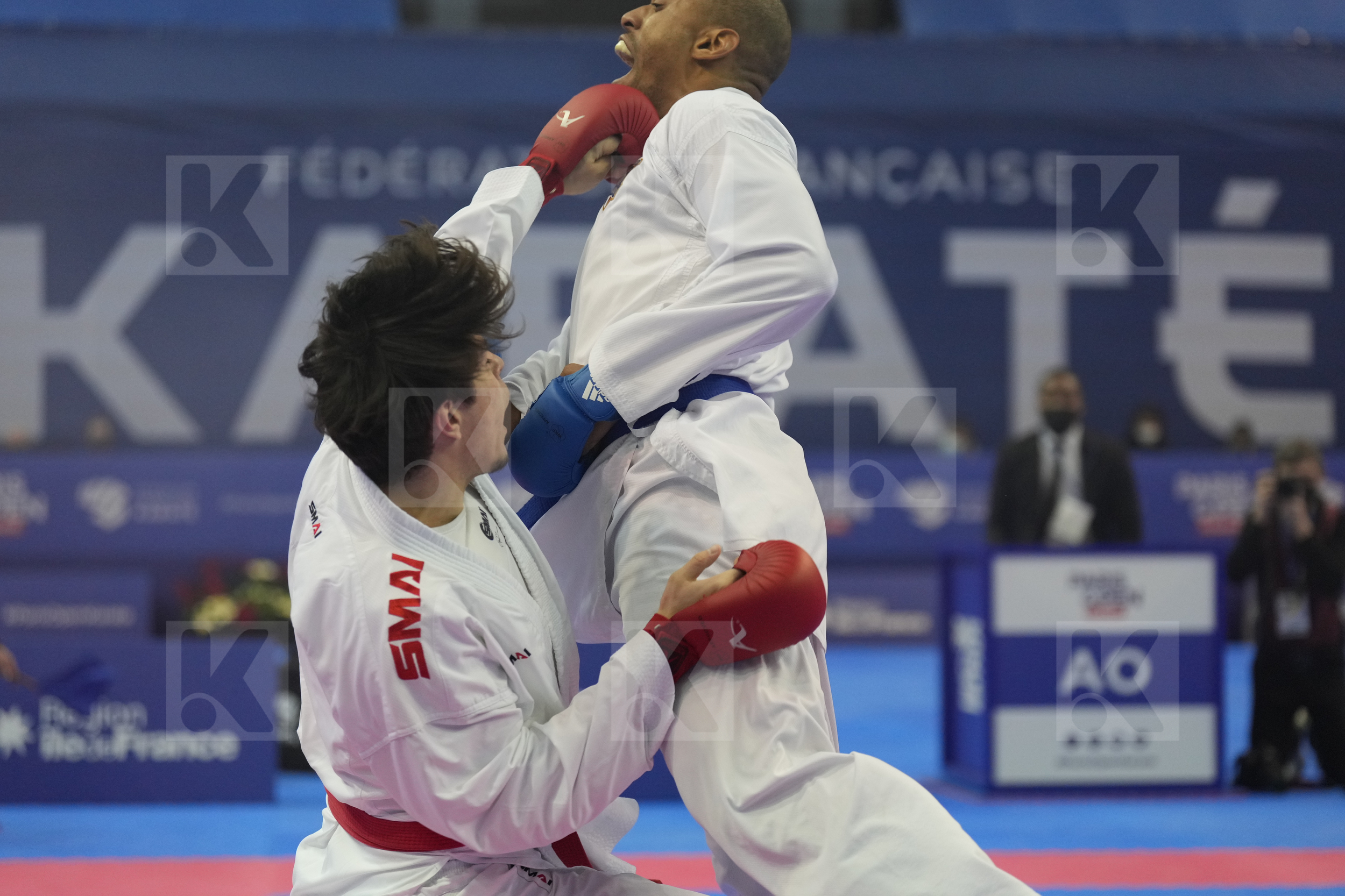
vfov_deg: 14.1
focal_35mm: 97
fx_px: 3623
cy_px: 448
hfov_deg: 21.0
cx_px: 672
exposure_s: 1/1000
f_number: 2.8
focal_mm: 97
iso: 2500
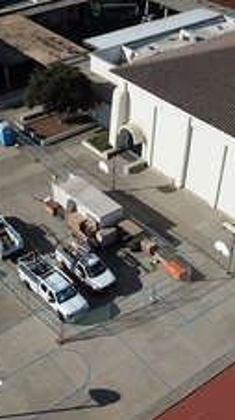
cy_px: 231
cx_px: 91
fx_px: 556
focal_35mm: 50
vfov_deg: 41.3
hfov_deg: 23.8
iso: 100
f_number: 2.2
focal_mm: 4.73
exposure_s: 1/2564
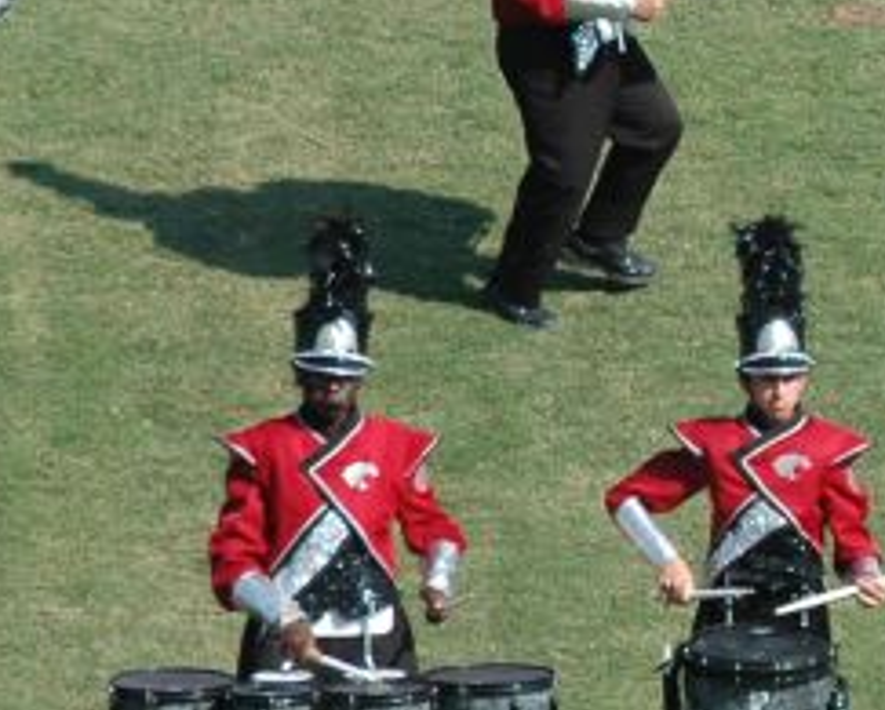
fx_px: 18619
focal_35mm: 710
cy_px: 404
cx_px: 1318
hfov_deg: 2.7
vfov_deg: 2.2
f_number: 6.3
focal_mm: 120
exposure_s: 1/640
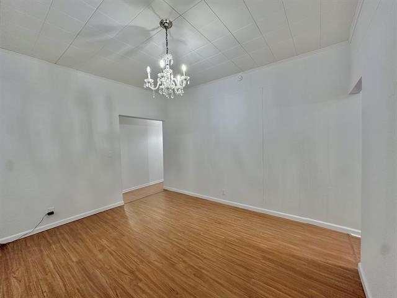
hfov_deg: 102.1
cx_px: 198
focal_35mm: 14
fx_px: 161
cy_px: 149
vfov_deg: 85.7
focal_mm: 2.22
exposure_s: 1/60
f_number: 2.2
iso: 200
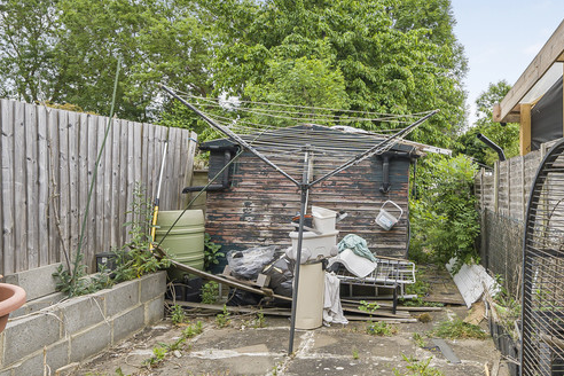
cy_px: 216
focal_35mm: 25
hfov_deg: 67.9
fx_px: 392
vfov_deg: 51.1
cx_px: 407
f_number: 9
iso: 320
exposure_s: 1/100
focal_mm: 12
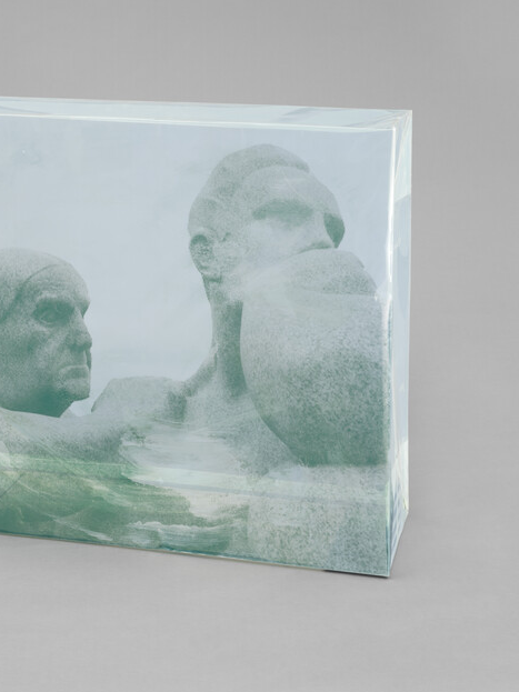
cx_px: 161
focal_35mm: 69
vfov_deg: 28.2
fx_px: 1380
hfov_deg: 21.2
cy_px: 349
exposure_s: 1/125
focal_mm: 80
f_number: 16
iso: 64
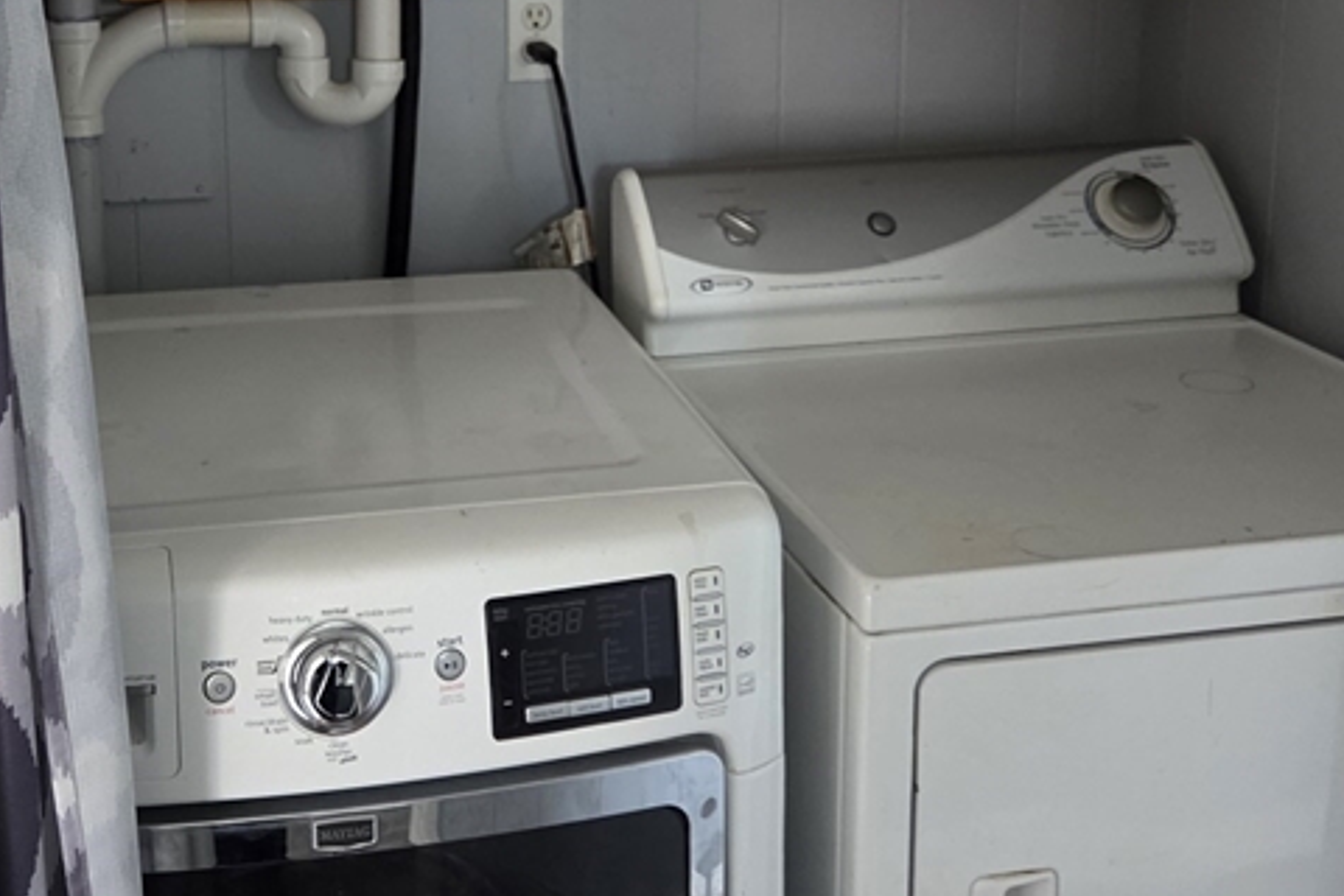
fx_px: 1904
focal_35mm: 51
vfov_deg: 25.9
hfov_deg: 38.6
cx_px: 496
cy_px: 148
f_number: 1.8
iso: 800
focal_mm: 5.4
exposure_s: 1/120
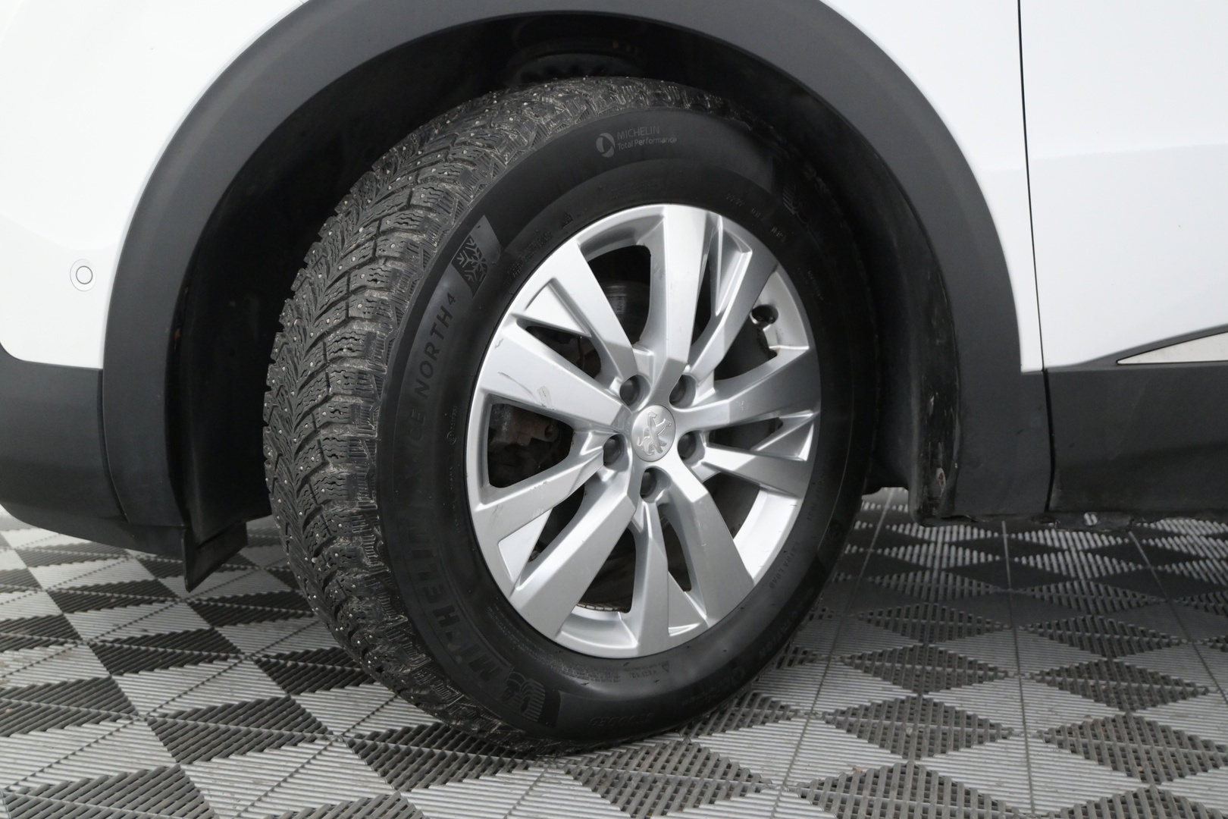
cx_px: 614
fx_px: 1356
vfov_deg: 33.6
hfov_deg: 48.7
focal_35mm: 40
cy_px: 410
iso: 2500
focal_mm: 26.5
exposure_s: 1/80
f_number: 4.5
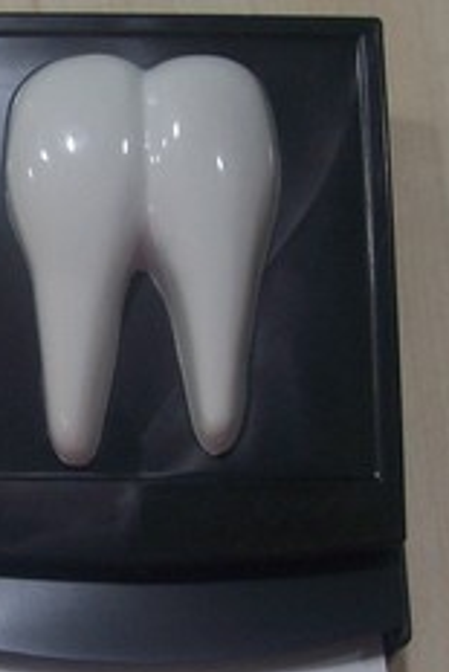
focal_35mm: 83
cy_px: 395
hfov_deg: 16.3
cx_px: 61
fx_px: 1550
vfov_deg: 24.4
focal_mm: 5.6
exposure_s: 1/30
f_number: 2.8
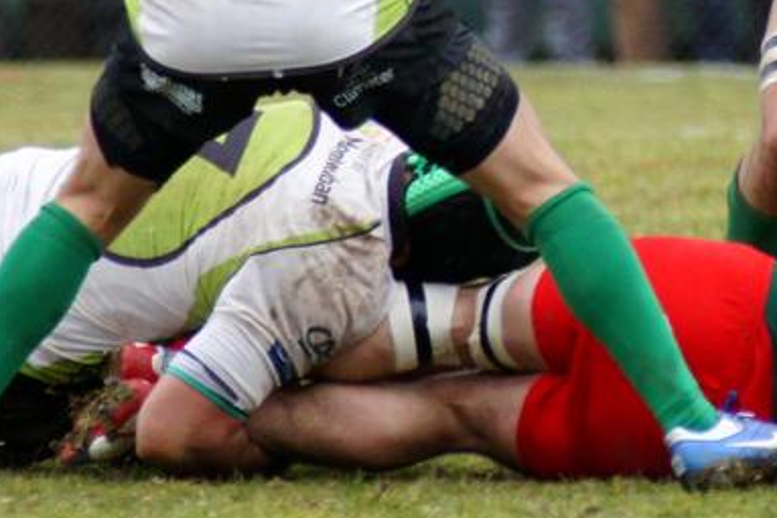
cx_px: 379
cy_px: -173
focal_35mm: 923
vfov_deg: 1.5
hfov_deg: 2.2
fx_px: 19912
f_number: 4.5
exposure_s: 1/640
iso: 800
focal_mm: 230
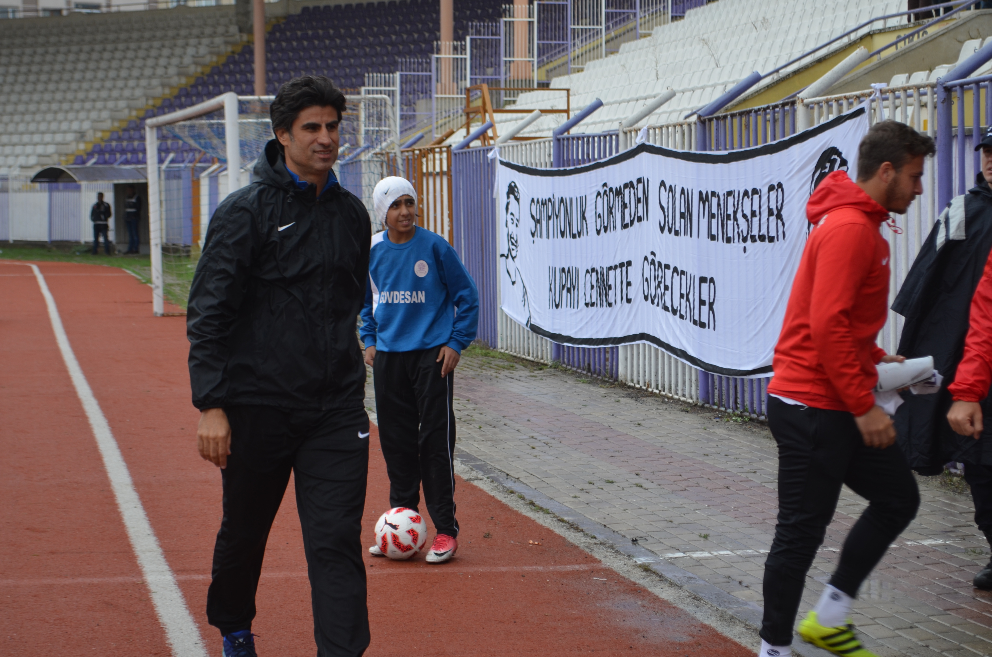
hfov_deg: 24.7
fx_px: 2269
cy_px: 328
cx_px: 496
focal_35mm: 82
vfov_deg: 16.5
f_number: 5.6
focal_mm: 55
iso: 200
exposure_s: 1/125
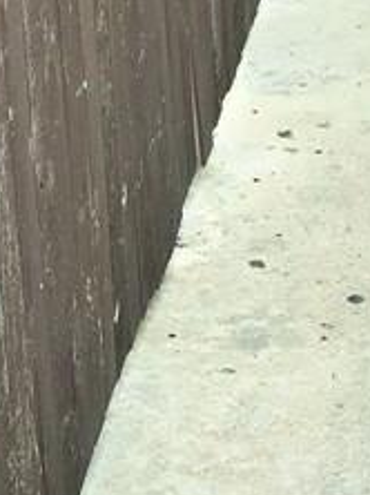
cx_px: -31
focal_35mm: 134
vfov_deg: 13.7
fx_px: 1913
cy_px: -290
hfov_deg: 10.9
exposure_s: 1/329
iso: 32
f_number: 2.2
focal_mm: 4.15
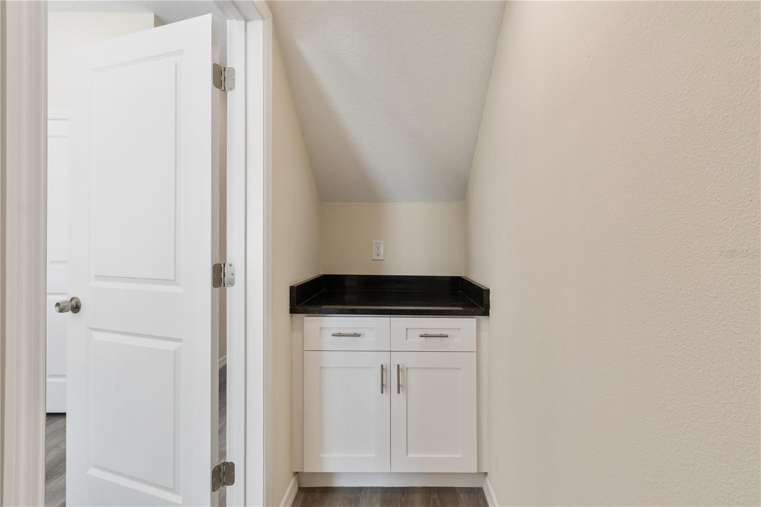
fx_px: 317
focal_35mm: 15
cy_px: 254
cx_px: 380
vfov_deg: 77.3
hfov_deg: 100.4
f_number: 7.1
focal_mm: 10
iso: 100
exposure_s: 1/2.5
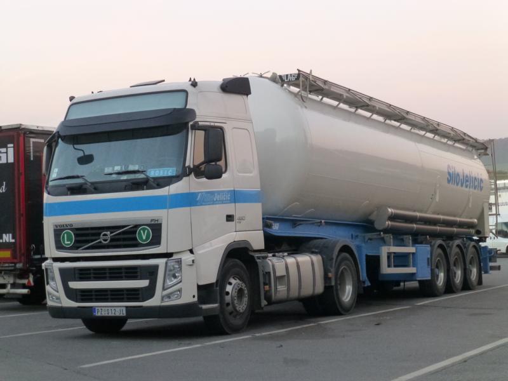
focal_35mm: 70
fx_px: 1027
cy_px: 190
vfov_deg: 21.0
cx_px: 254
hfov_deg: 27.8
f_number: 5
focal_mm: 12.5
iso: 800
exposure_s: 1/30
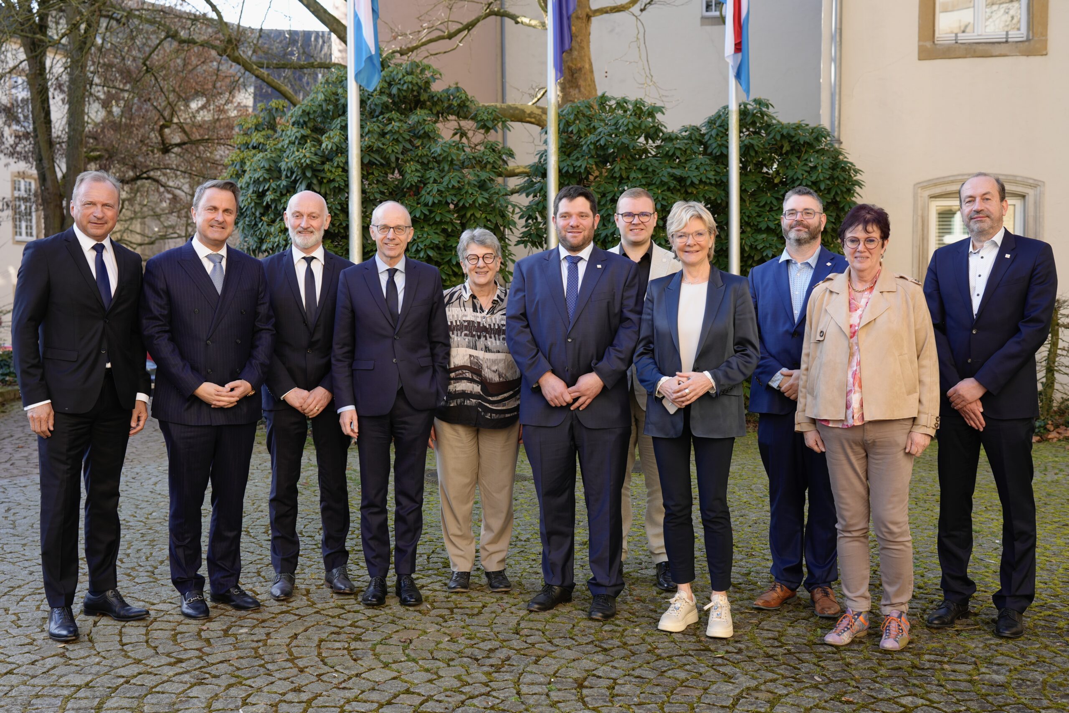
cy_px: 356
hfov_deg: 54.4
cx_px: 534
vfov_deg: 37.9
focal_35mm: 35
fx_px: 1039
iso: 160
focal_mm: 35
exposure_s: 1/160
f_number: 4
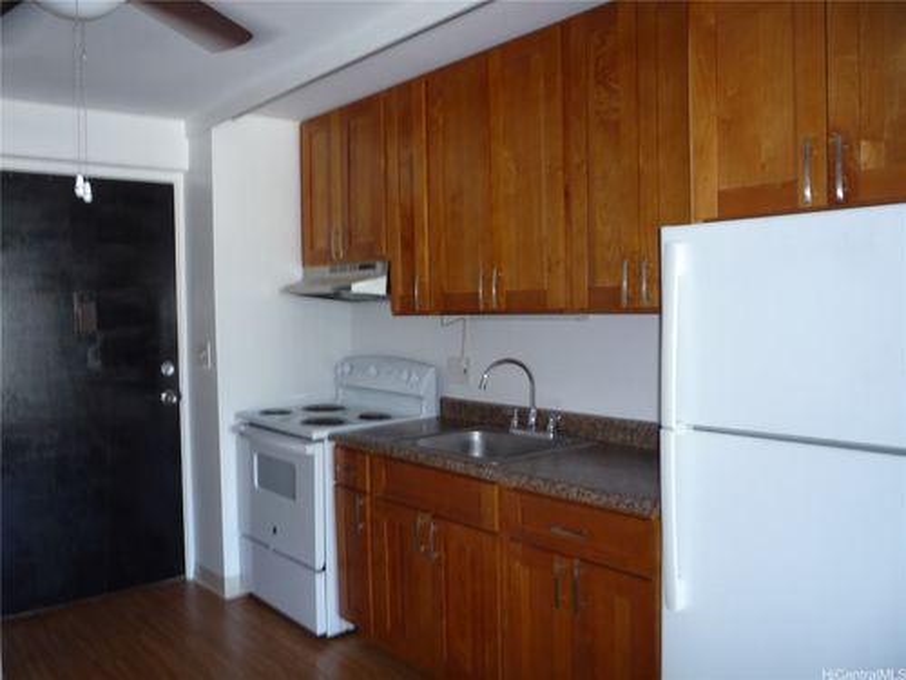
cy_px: 340
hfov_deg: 60.0
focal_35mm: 30
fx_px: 785
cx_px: 453
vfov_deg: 46.8
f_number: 3.3
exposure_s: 1/30
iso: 125
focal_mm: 5.2
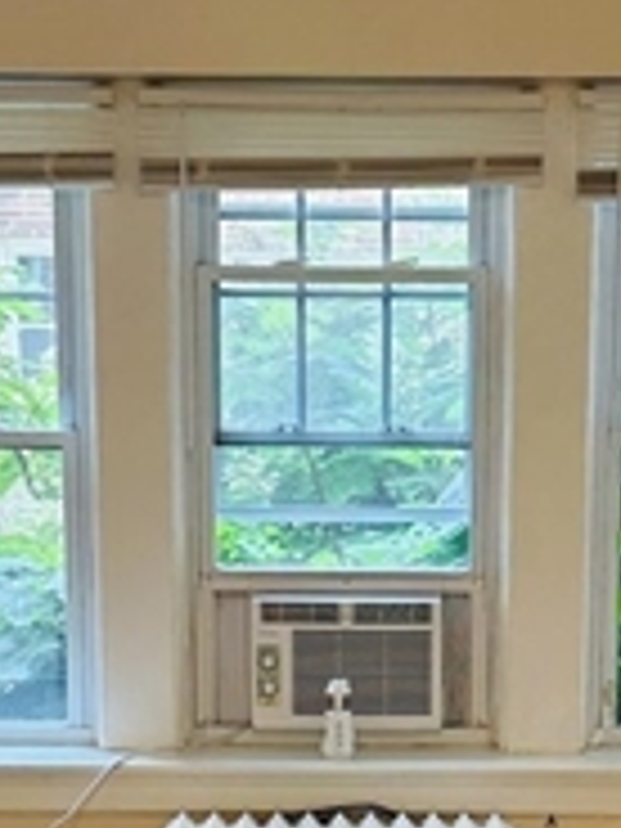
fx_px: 2392
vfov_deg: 19.2
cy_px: 796
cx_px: 392
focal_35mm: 100
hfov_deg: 14.8
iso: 125
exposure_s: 1/60
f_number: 1.78
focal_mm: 6.86
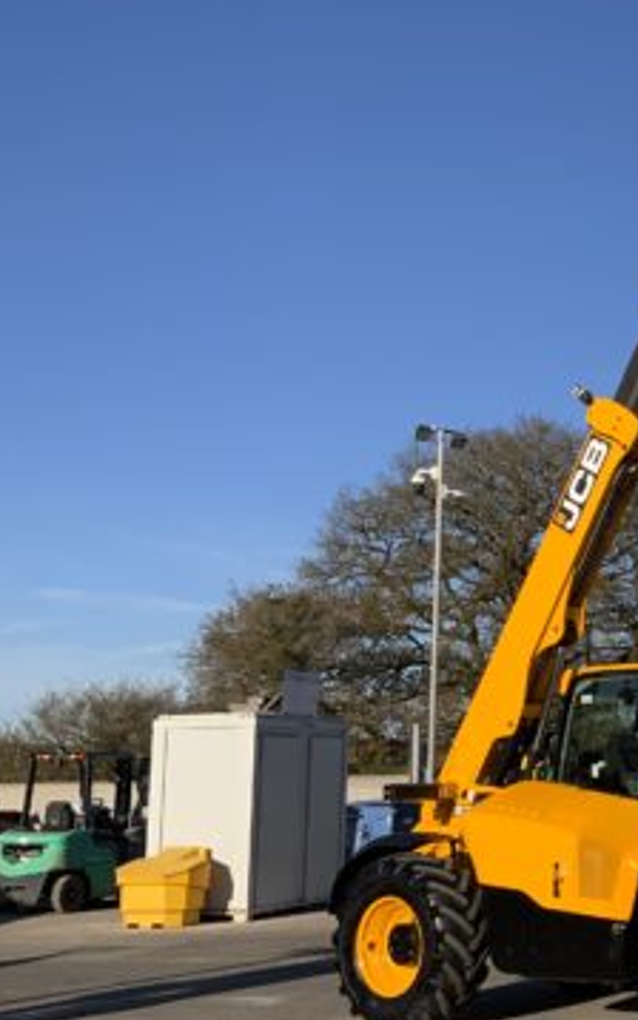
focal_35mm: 55
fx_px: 1529
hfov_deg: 21.1
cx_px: 860
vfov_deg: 36.9
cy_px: 533
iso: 20
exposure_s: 1/2538
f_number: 1.8
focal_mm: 3
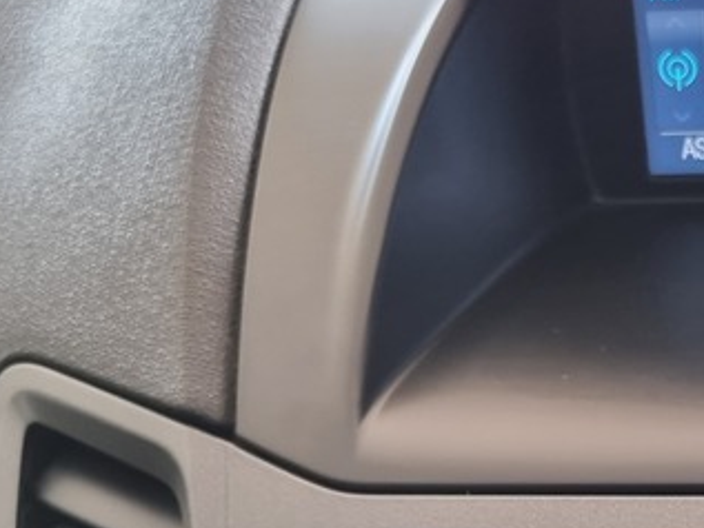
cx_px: 722
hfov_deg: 22.3
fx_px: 1709
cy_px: 579
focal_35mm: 84
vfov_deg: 17.0
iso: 160
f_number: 1.8
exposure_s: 1/100
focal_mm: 5.4
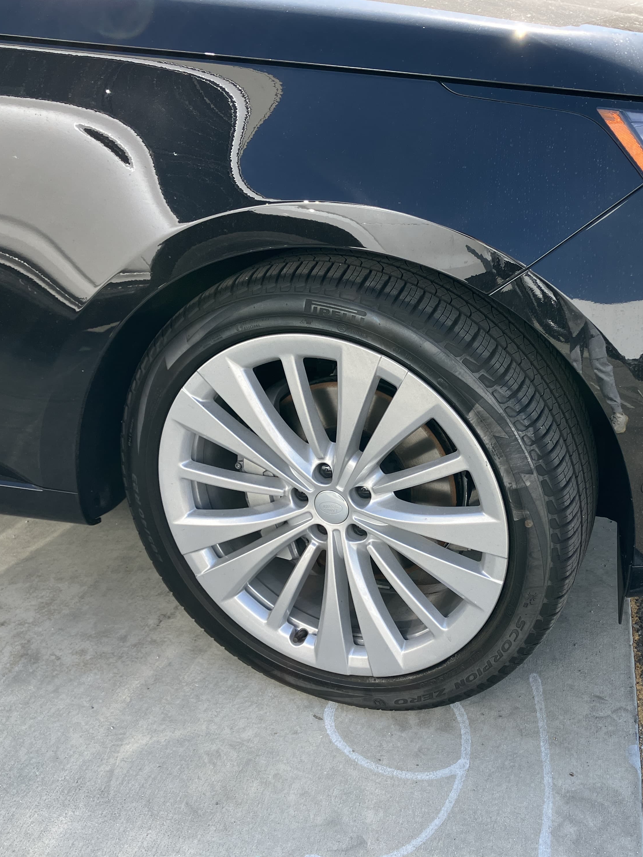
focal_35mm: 38
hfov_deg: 37.5
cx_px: 399
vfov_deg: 49.0
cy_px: 429
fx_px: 941
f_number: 1.8
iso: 32
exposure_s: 1/471
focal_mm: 3.99
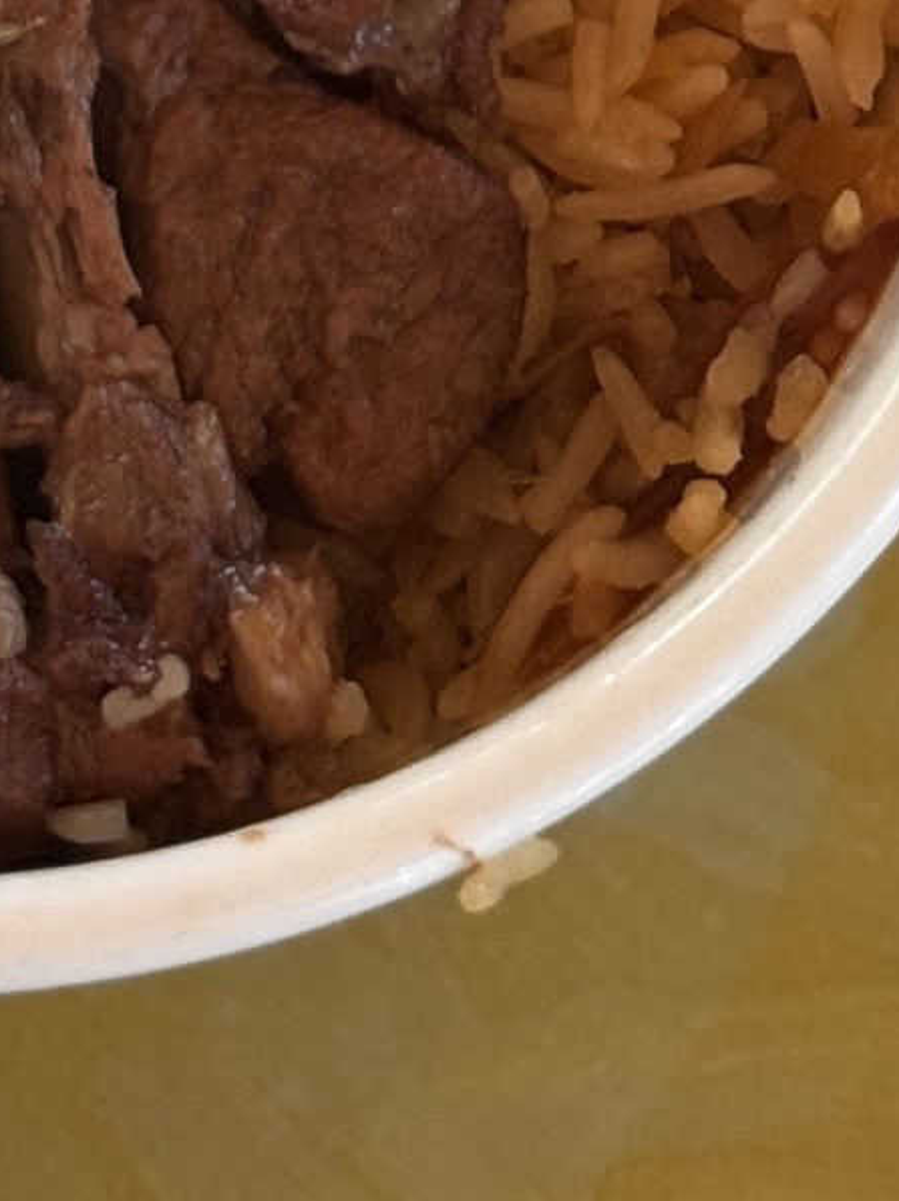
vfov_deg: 9.0
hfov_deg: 7.2
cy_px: -1257
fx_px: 7141
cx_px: -151
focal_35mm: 206
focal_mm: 6.76
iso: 100
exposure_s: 1/60
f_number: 1.78
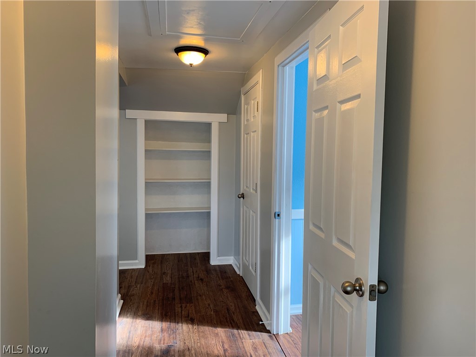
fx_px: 358
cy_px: 178
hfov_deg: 67.3
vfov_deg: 53.1
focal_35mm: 26
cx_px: 238
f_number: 1.8
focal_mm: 4.25
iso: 80
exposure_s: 1/60
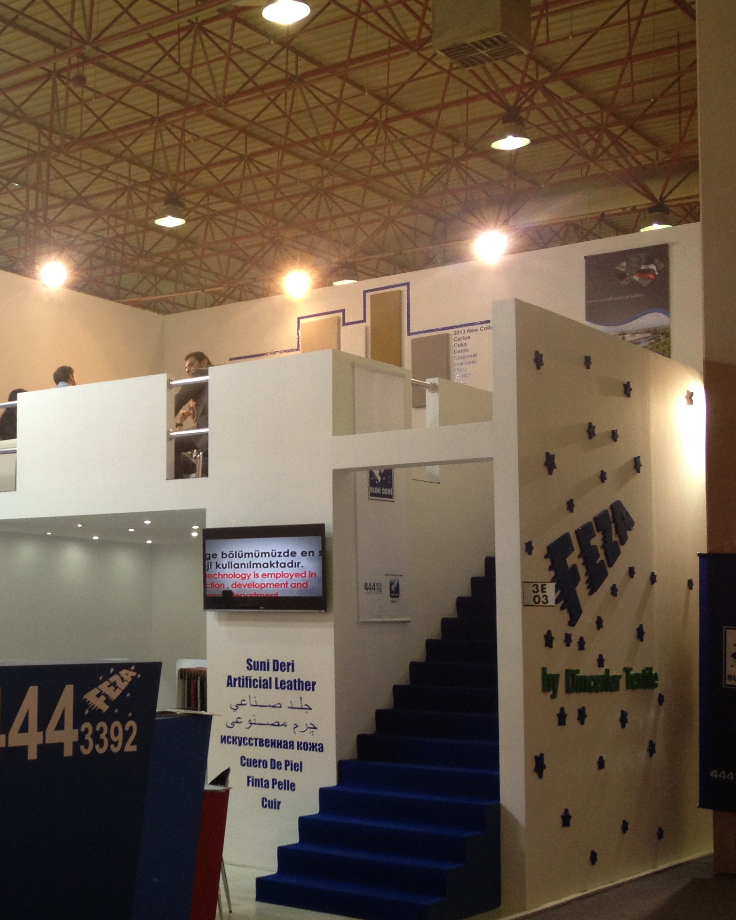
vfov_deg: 33.0
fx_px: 1552
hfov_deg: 25.3
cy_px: 515
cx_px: -5
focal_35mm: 57
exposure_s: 1/40
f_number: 2.4
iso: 80
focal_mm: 4.28
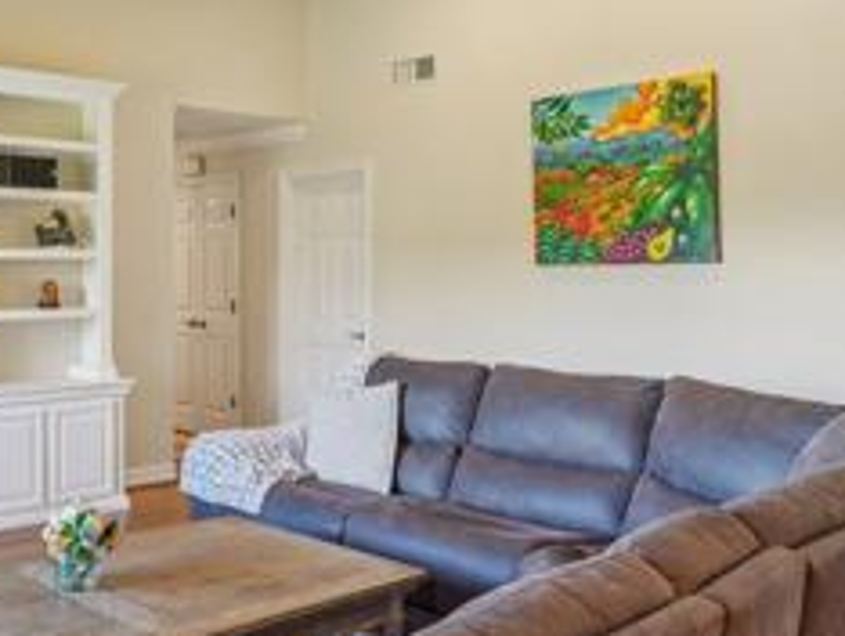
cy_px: 248
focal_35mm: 42
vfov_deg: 34.3
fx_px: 1026
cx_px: 235
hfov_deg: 43.6
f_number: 8
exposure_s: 1/6
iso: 400
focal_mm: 16
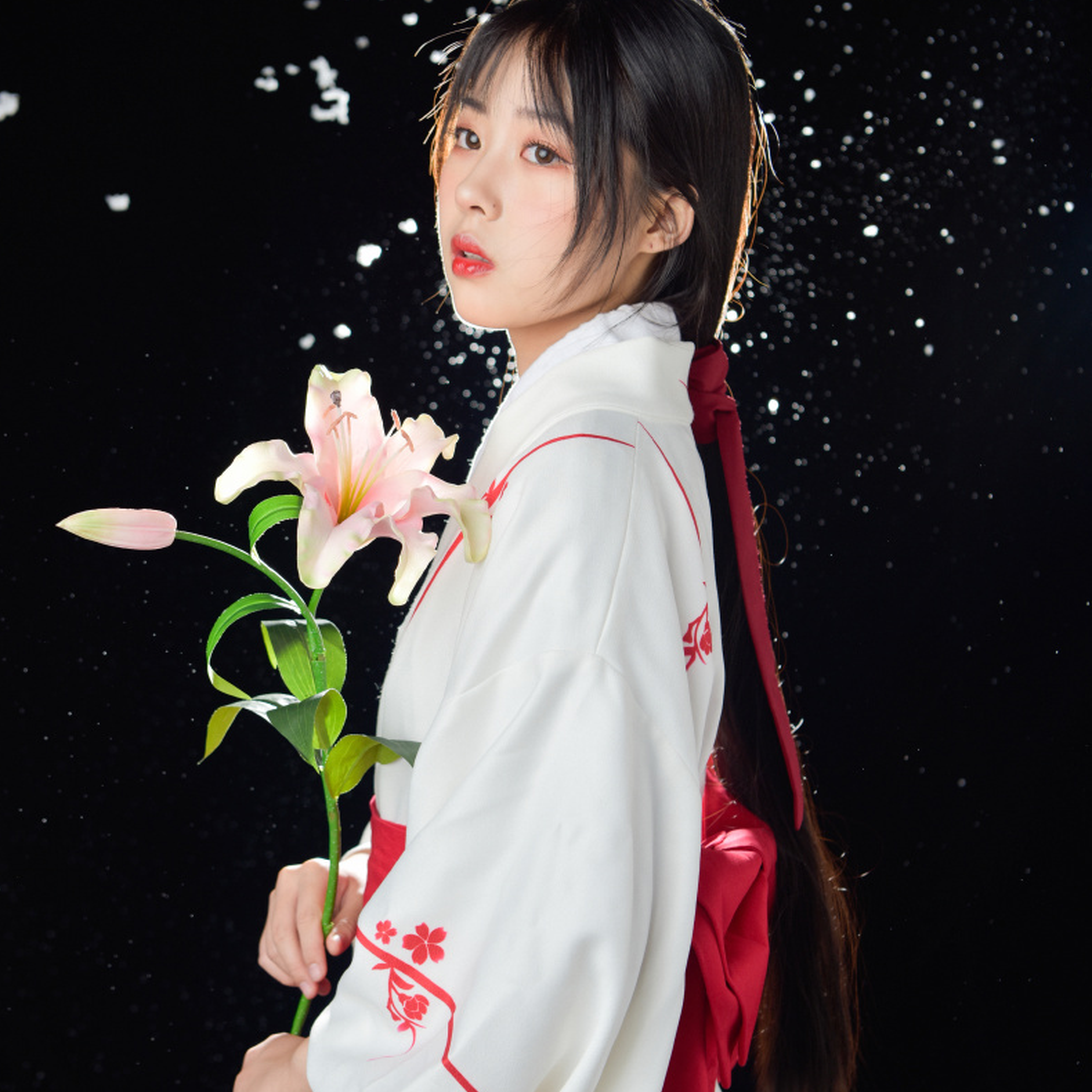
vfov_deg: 27.7
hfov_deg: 27.7
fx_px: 2213
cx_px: 544
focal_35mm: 62
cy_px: 565
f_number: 4.5
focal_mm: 48
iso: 64
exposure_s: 1/125
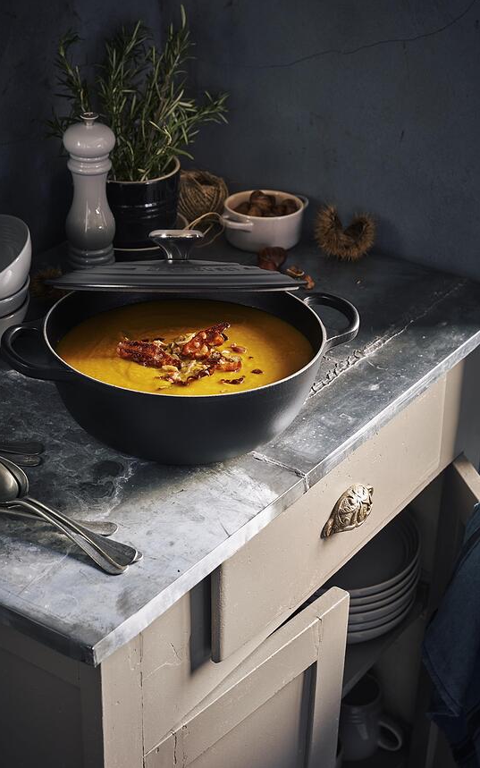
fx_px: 1507
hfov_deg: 18.1
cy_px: 385
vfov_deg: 28.6
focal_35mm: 72
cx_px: 239
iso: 100
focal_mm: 70
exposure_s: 1/2
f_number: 8
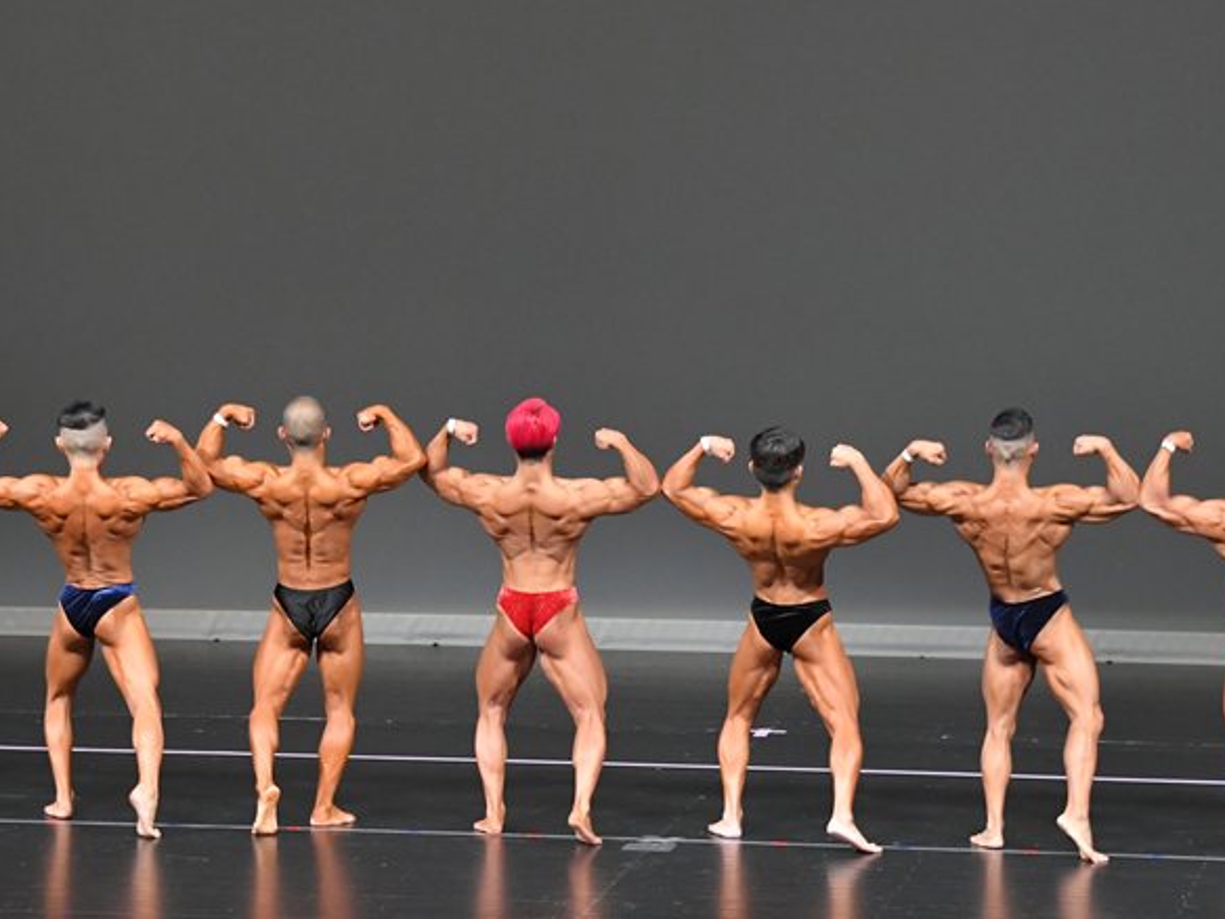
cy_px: 520
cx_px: 442
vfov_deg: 6.7
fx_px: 7856
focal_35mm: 222
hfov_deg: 8.9
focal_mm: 116
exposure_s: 1/400
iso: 5000
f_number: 5.6
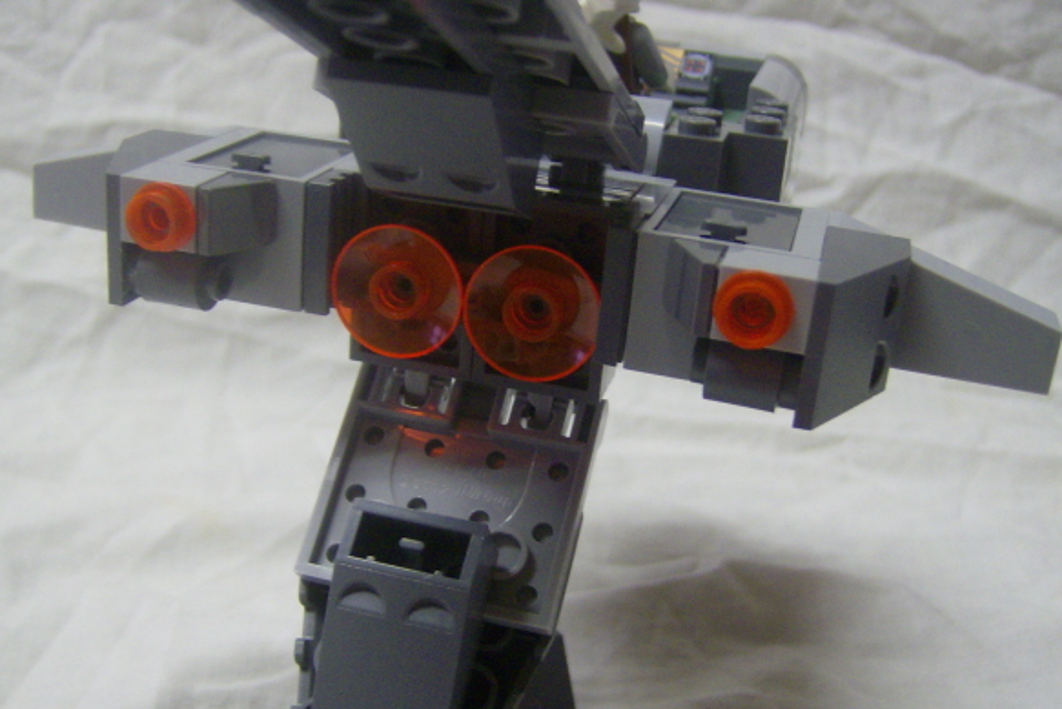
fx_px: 1210
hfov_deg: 47.4
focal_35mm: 41
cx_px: 494
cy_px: 347
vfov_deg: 32.6
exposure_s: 1/18.7
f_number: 2.8
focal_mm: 6
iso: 200
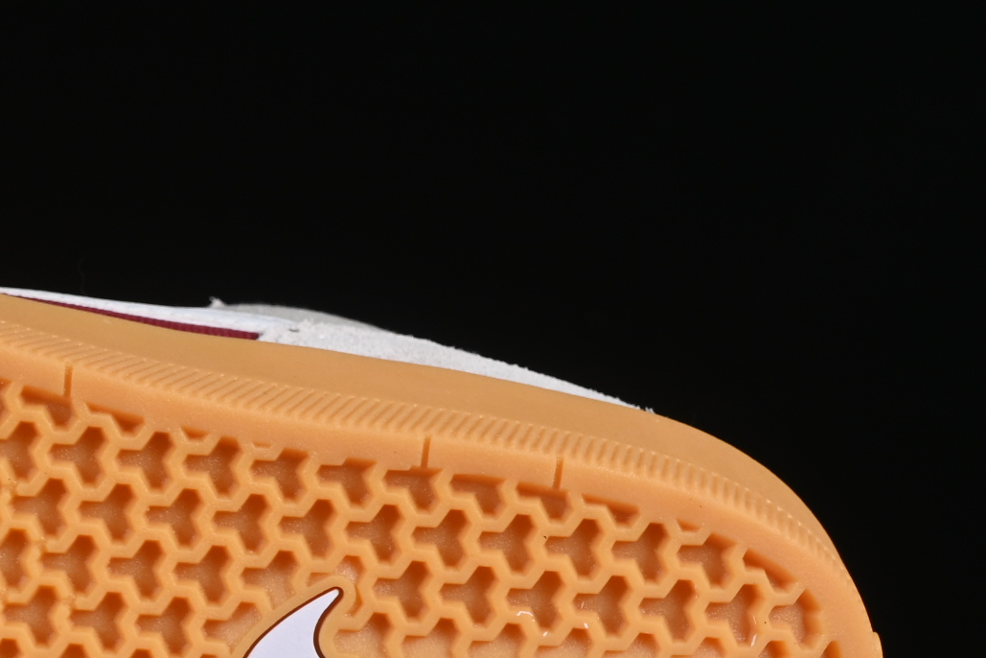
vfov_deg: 6.8
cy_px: 399
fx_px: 5560
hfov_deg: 10.0
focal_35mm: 203
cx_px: -97
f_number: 8
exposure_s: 1/80
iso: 160
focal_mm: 50
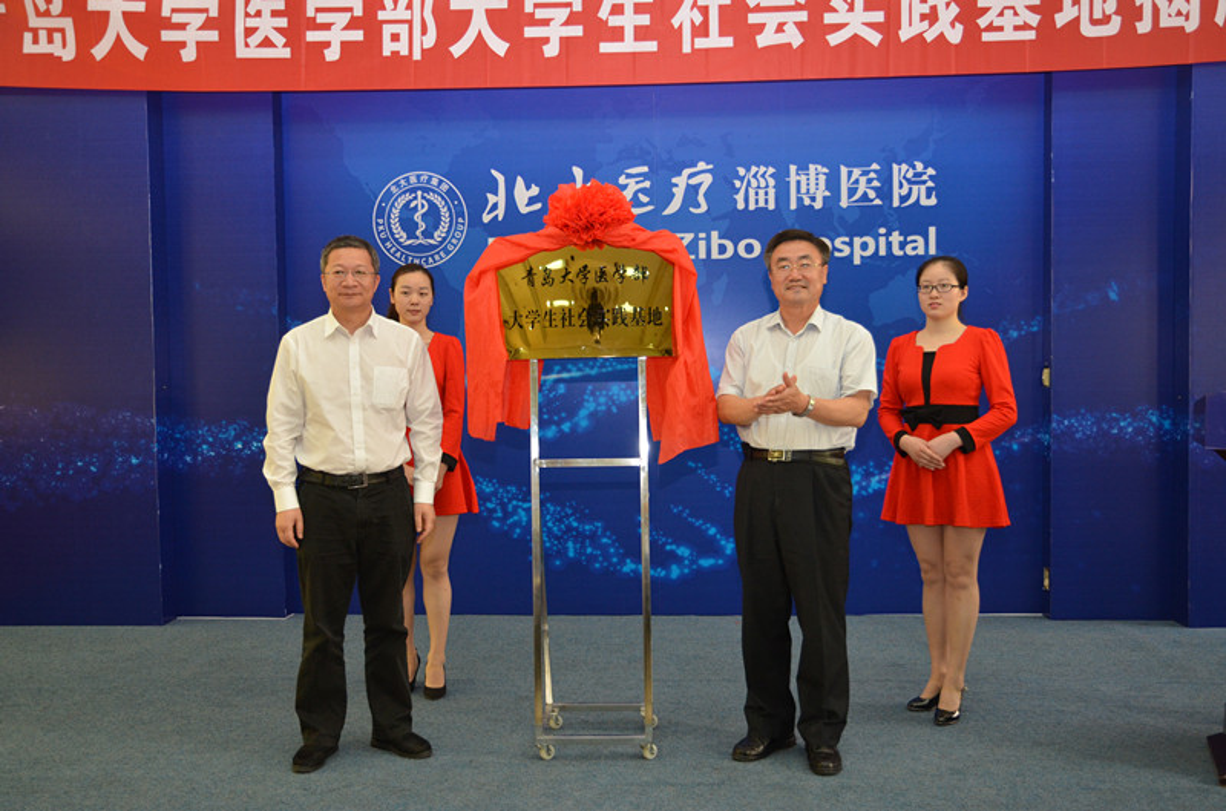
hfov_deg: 57.3
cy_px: 406
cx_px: 613
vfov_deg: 39.8
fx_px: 1121
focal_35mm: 33
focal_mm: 22
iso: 800
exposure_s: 1/60
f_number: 4
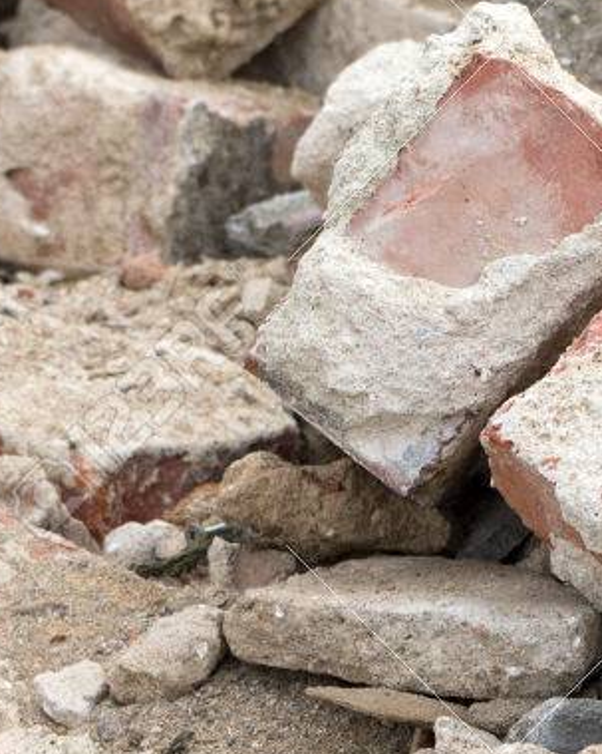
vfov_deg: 6.7
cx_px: 499
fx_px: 6461
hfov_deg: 5.3
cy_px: 330
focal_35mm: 290
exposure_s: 1/250
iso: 100
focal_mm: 60
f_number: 6.3
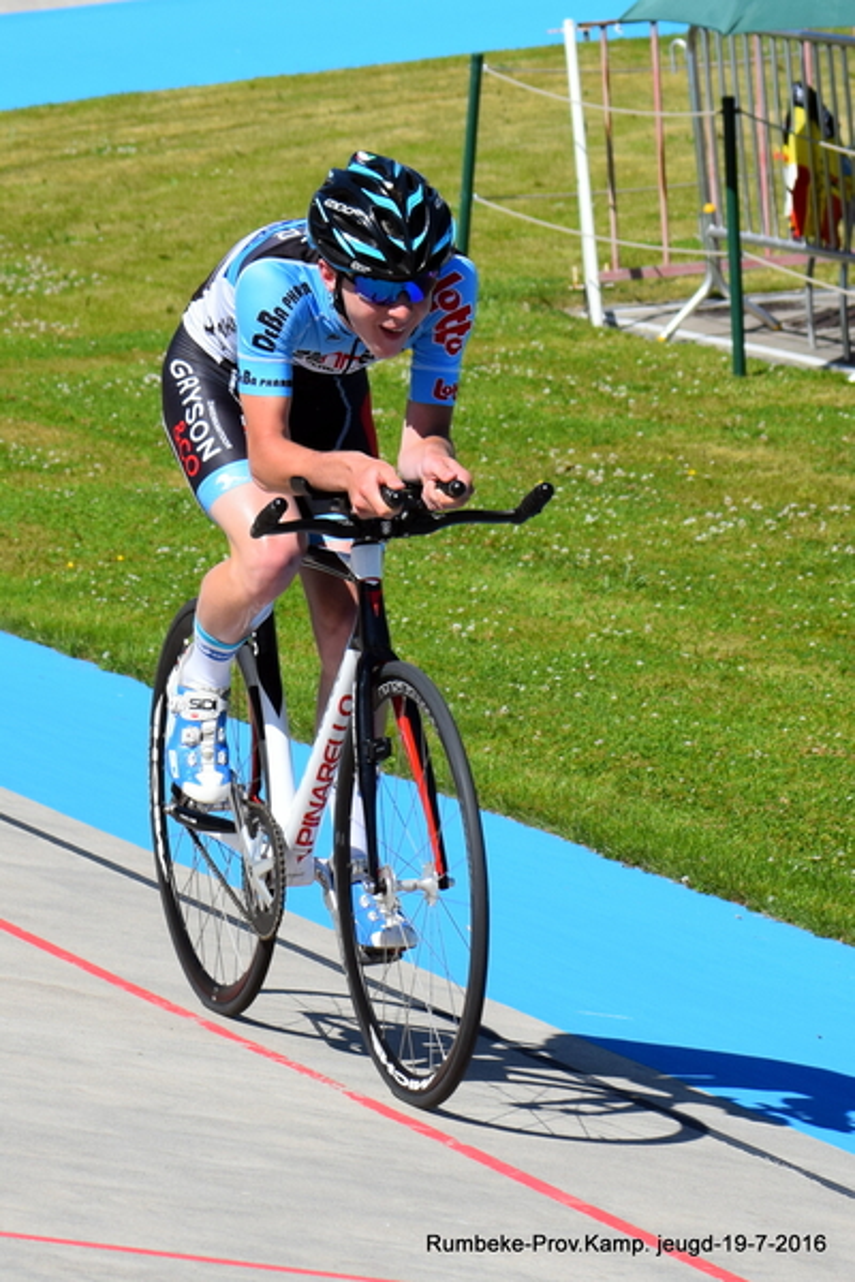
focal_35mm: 108
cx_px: 428
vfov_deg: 18.9
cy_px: 641
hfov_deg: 12.7
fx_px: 3847
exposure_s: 1/2000
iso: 400
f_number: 7.1
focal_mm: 72
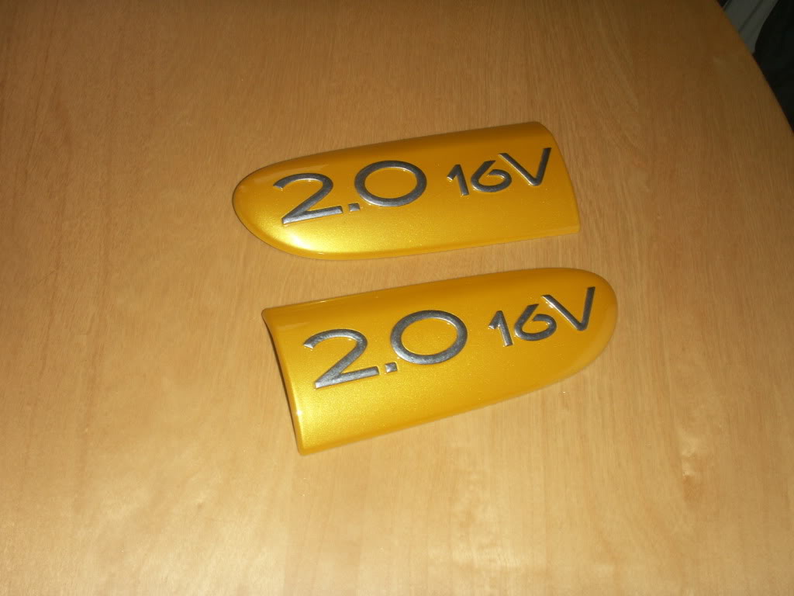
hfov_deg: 50.1
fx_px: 849
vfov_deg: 38.7
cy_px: 298
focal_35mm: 37
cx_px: 397
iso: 50
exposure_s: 1/40
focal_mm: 7.7
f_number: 7.1
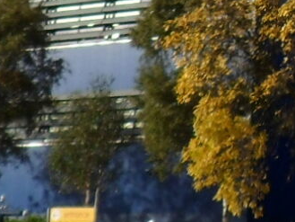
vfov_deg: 6.9
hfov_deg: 9.1
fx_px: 1790
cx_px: 479
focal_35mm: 210
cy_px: -191
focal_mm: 4.9
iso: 80
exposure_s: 1/1000
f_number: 3.3
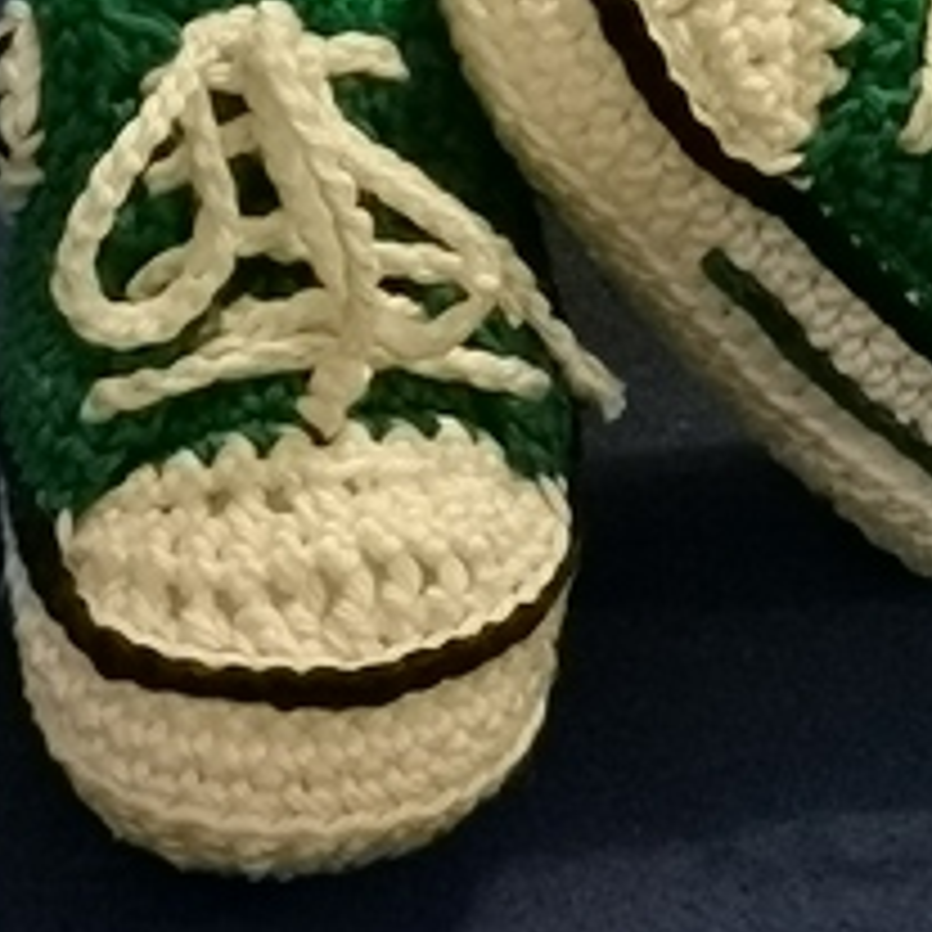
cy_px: 86
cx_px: 648
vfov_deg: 6.5
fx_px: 8194
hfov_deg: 6.5
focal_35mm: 269
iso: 320
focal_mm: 5.56
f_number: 1.6
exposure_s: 1/33.3
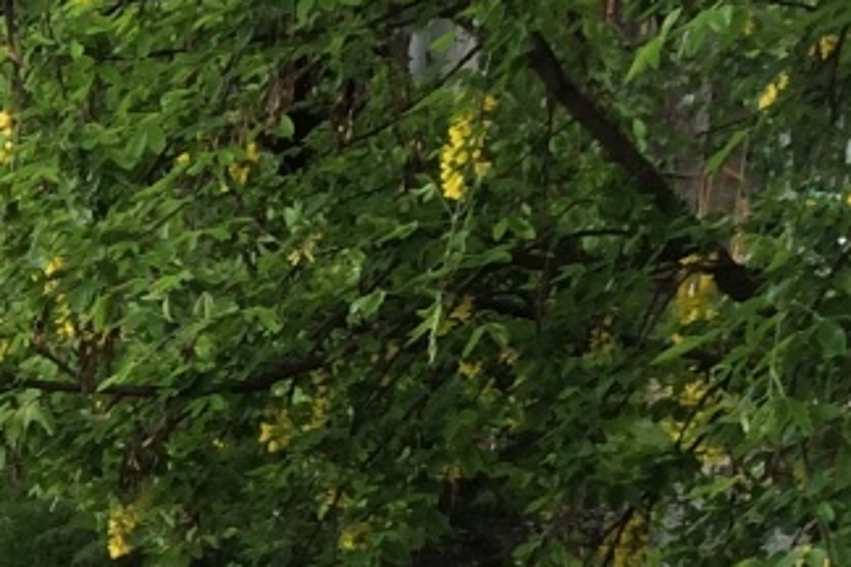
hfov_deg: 12.1
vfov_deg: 8.5
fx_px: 3640
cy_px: 1060
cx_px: -756
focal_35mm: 154
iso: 40
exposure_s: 1/120
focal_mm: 4.12
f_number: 2.2
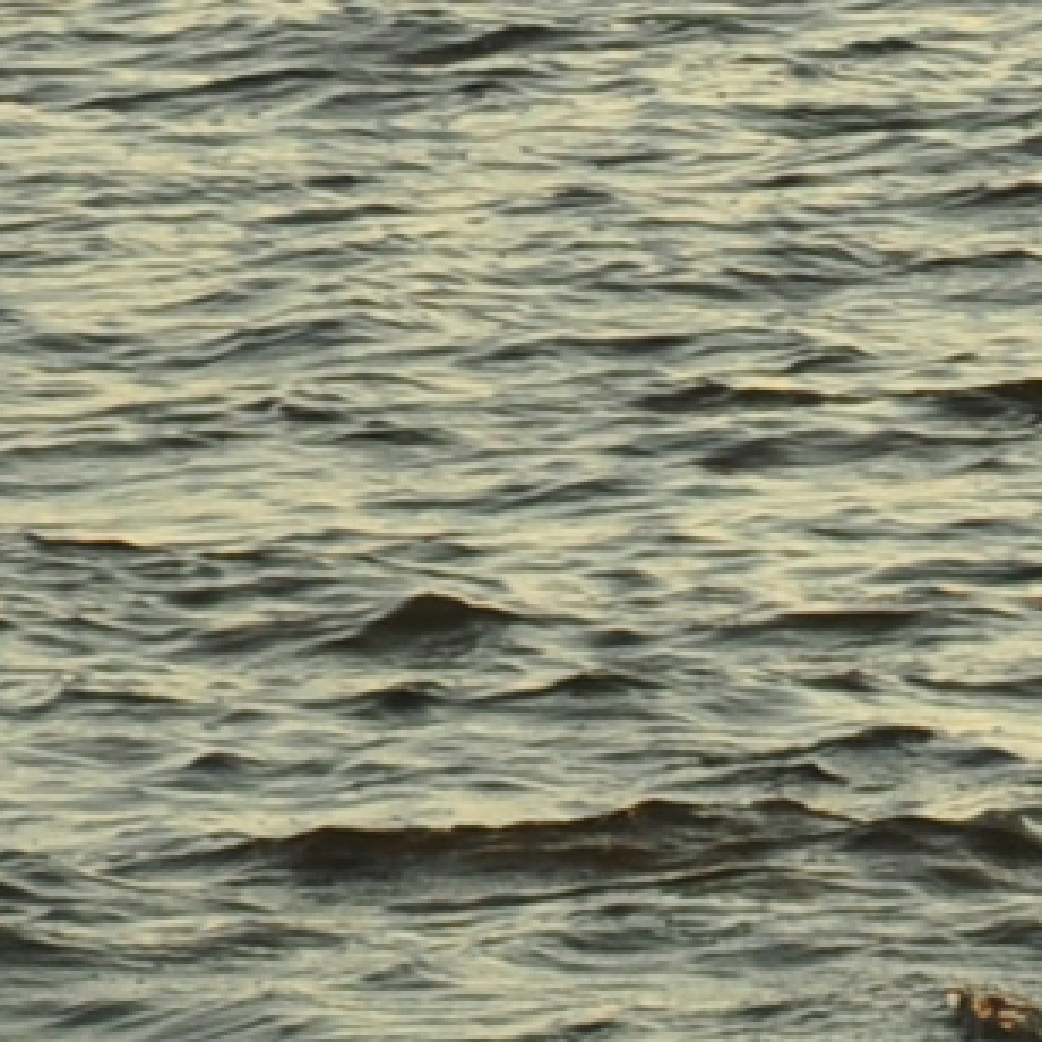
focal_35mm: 882
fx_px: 30053
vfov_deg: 2.0
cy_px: -75
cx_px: 3445
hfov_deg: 2.0
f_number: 5.6
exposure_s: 1/180
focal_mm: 85
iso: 200
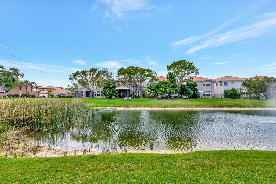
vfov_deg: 73.6
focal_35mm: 16
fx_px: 123
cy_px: 97
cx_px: 135
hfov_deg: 96.7
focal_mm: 10
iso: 640
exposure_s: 1/1600
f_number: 8
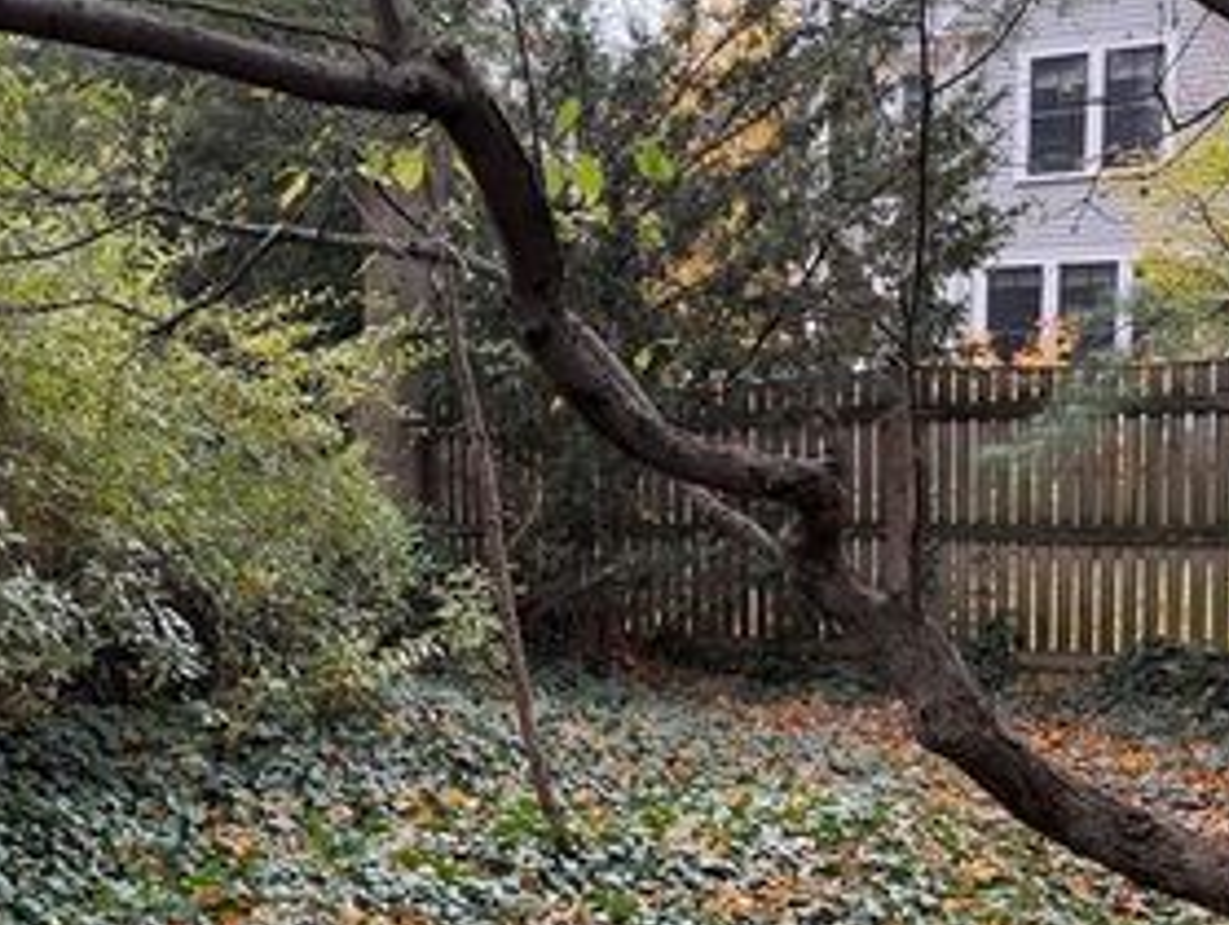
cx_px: 630
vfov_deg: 28.5
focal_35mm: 51
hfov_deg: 37.4
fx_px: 1813
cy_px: 588
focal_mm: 6.76
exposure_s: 1/163
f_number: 1.78
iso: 200
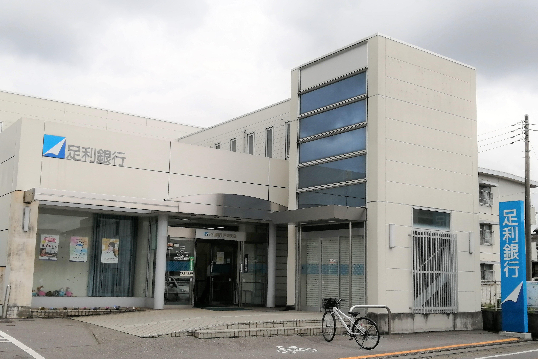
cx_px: 270
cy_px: 190
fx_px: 598
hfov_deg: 48.5
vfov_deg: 33.4
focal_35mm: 40
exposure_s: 1/1718
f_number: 1.8
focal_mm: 3.62
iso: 50
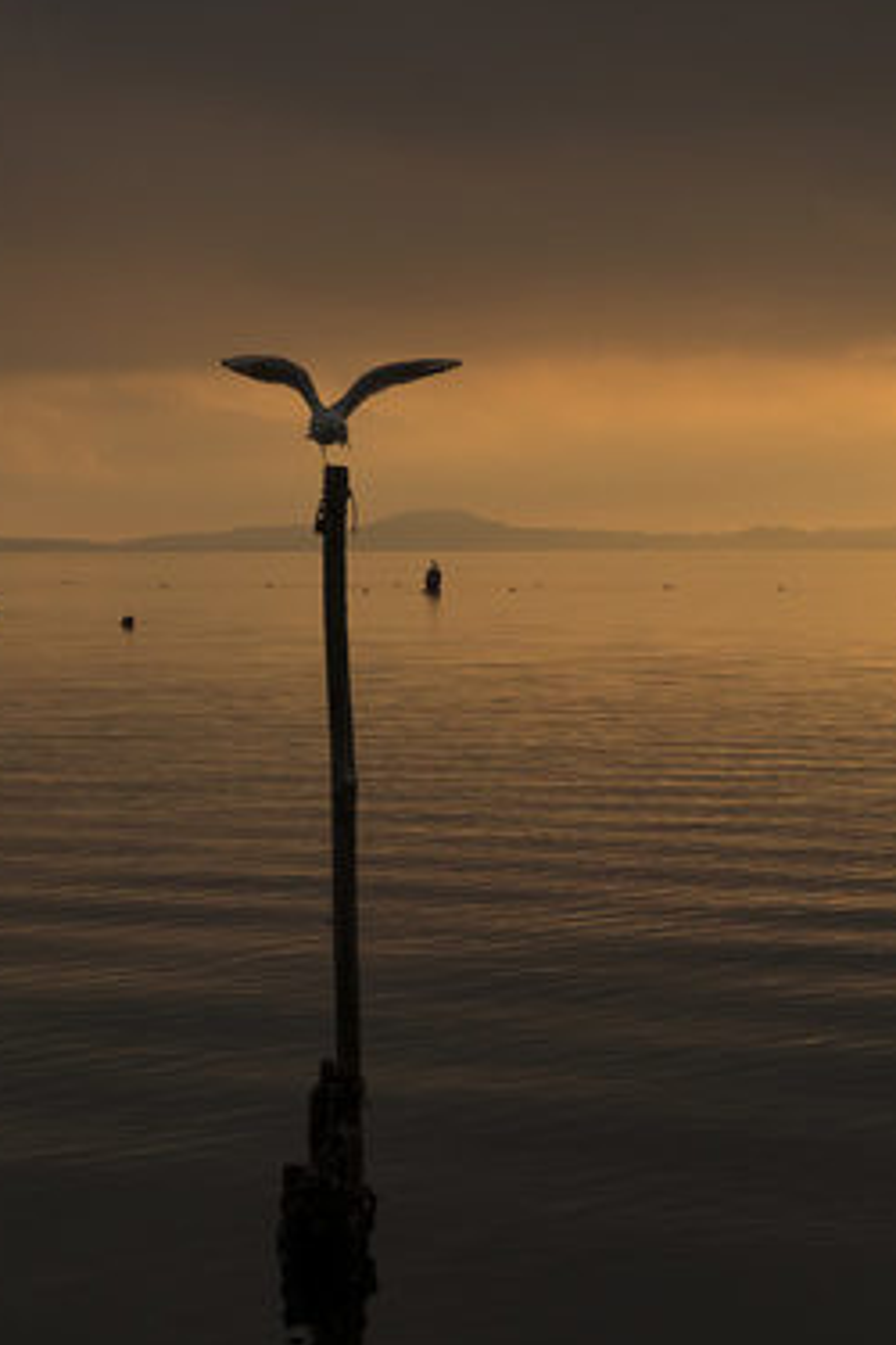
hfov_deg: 11.4
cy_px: 746
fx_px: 4480
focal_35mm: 120
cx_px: 376
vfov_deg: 17.1
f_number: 7.1
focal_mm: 50
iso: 400
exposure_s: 1/500
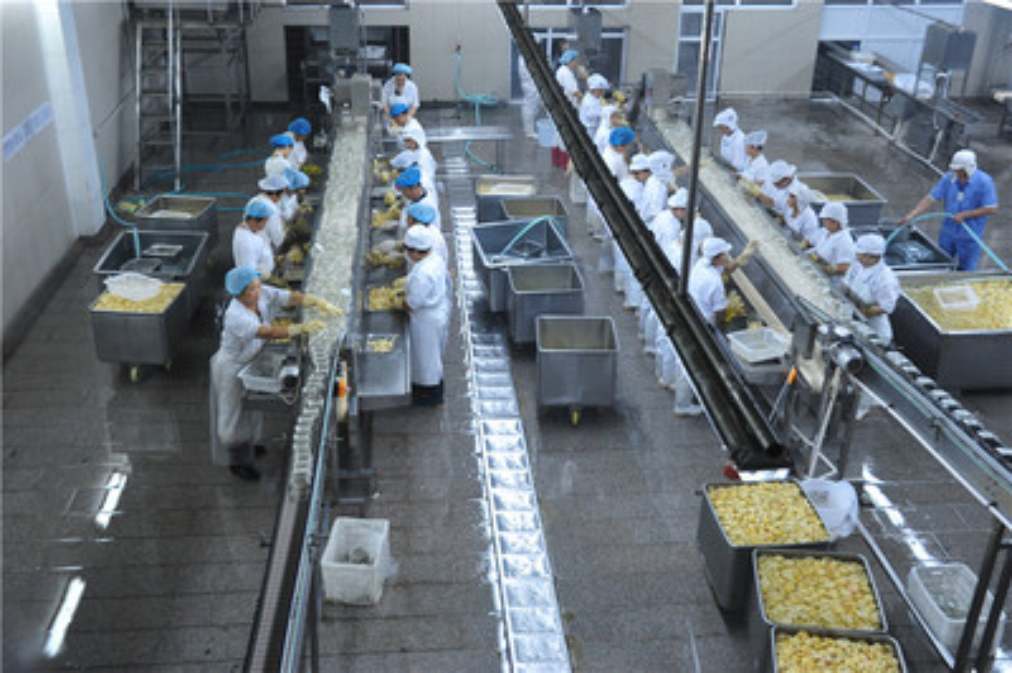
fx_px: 1123
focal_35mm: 40
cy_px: 336
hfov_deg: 48.5
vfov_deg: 33.3
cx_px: 506
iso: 800
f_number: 3.2
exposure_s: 1/40
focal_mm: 40
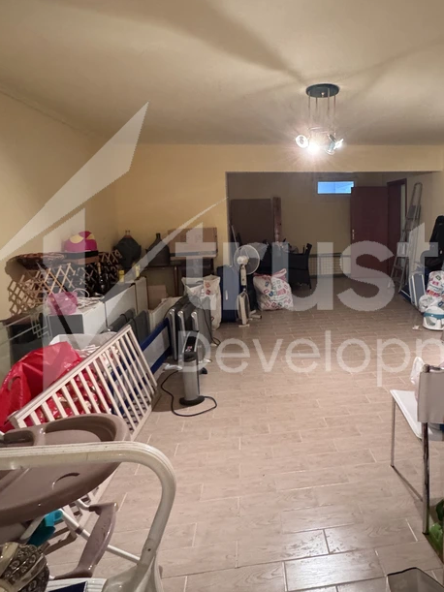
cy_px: 255
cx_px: 297
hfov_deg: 59.6
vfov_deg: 76.0
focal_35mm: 22
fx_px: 376
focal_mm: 2.22
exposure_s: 1/33
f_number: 2.2
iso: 1000
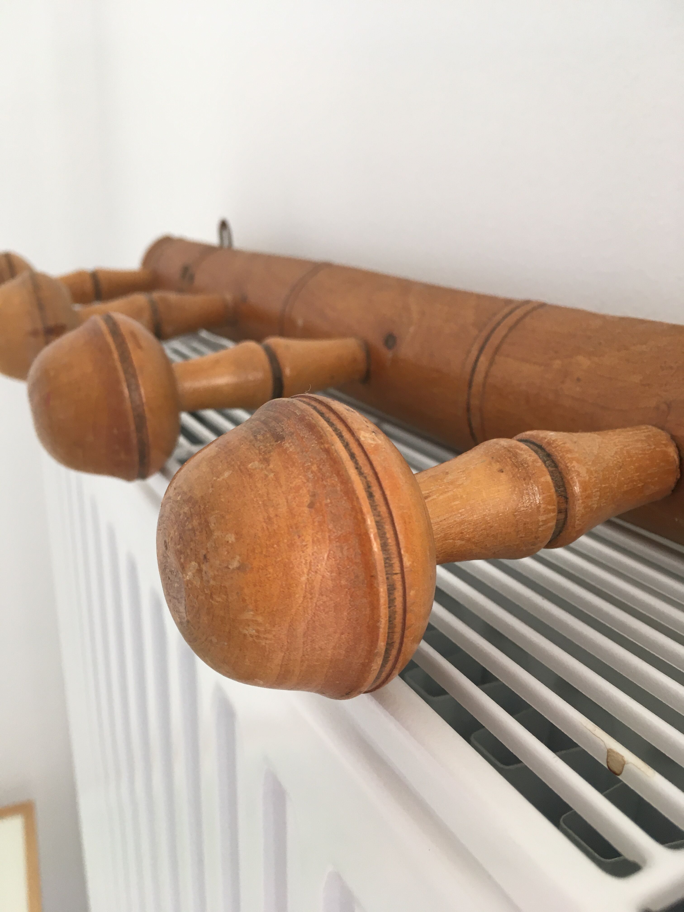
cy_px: 456
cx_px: 342
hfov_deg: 48.2
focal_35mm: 29
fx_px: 764
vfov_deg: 61.7
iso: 50
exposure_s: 1/33
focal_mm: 4.15
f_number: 2.2
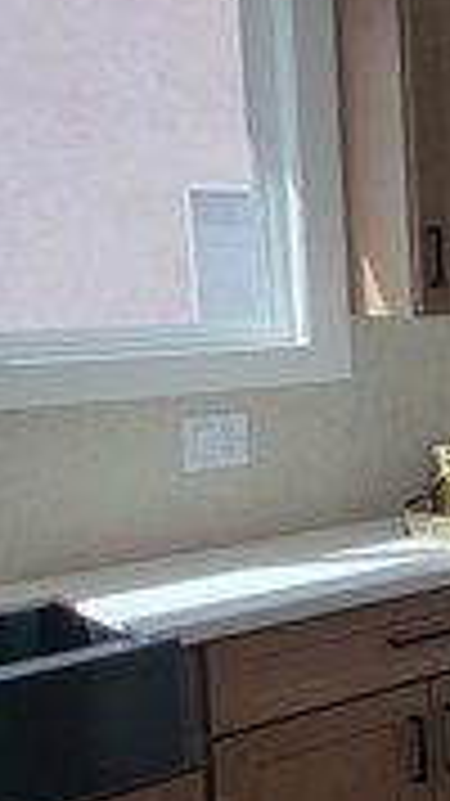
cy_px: 288
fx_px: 1083
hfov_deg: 13.9
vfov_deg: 40.2
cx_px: 1143
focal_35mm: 51
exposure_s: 1/128
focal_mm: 2.2
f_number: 2.2
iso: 50
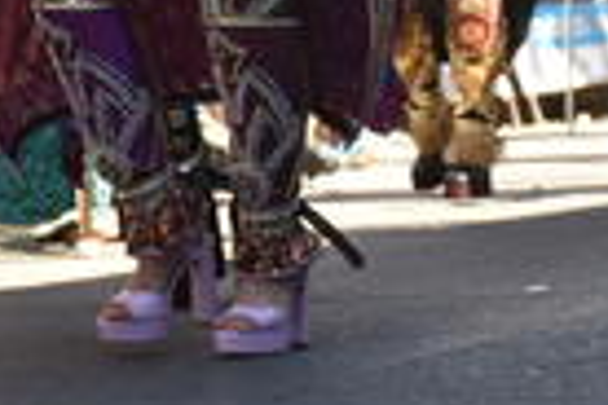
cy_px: -233
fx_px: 4577
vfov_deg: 5.0
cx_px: 238
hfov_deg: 7.6
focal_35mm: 271
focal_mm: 52
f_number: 5.6
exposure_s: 1/200
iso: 180
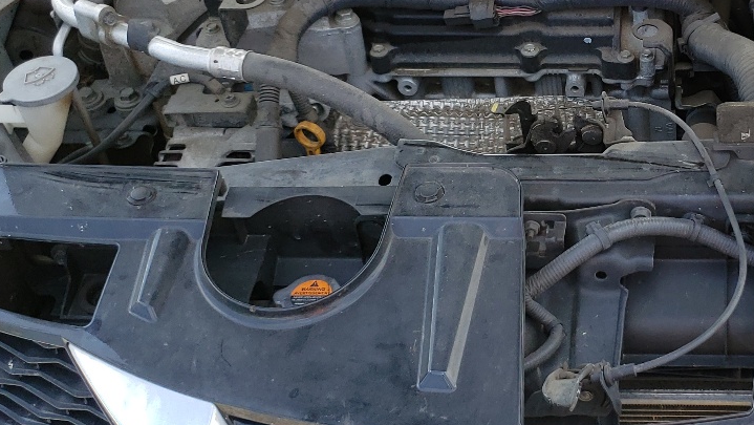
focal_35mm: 63
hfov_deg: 31.7
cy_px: 142
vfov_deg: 19.1
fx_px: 1260
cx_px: 681
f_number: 1.5
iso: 50
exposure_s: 1/526
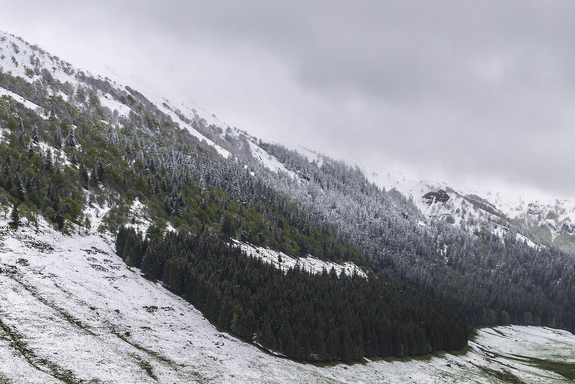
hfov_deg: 24.8
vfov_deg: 17.0
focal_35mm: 80
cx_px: 477
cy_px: 304
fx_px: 1278
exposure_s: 1/125
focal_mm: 40
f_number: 10
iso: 100
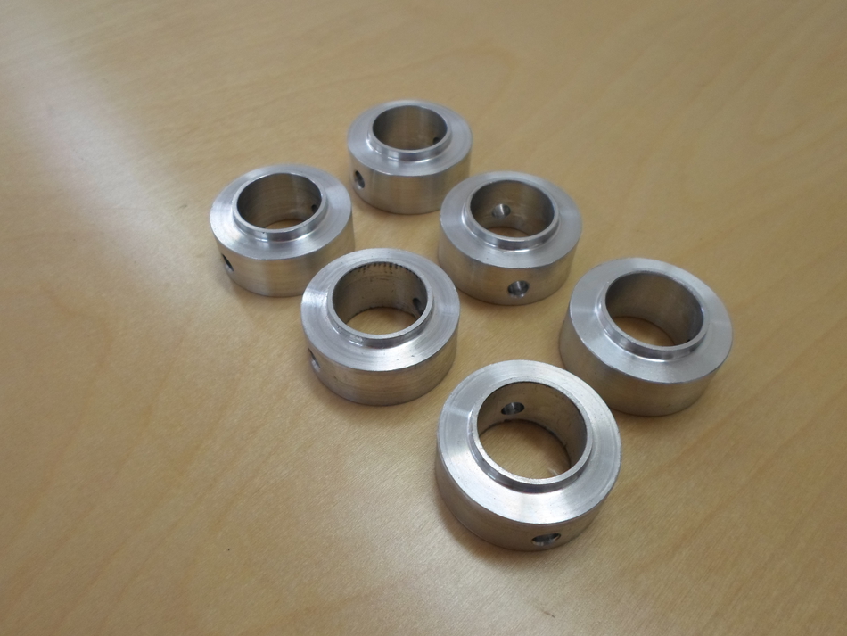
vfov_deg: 54.9
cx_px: 424
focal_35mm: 25
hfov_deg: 69.4
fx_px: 612
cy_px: 318
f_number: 2.5
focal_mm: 4.5
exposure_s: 1/45
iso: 80
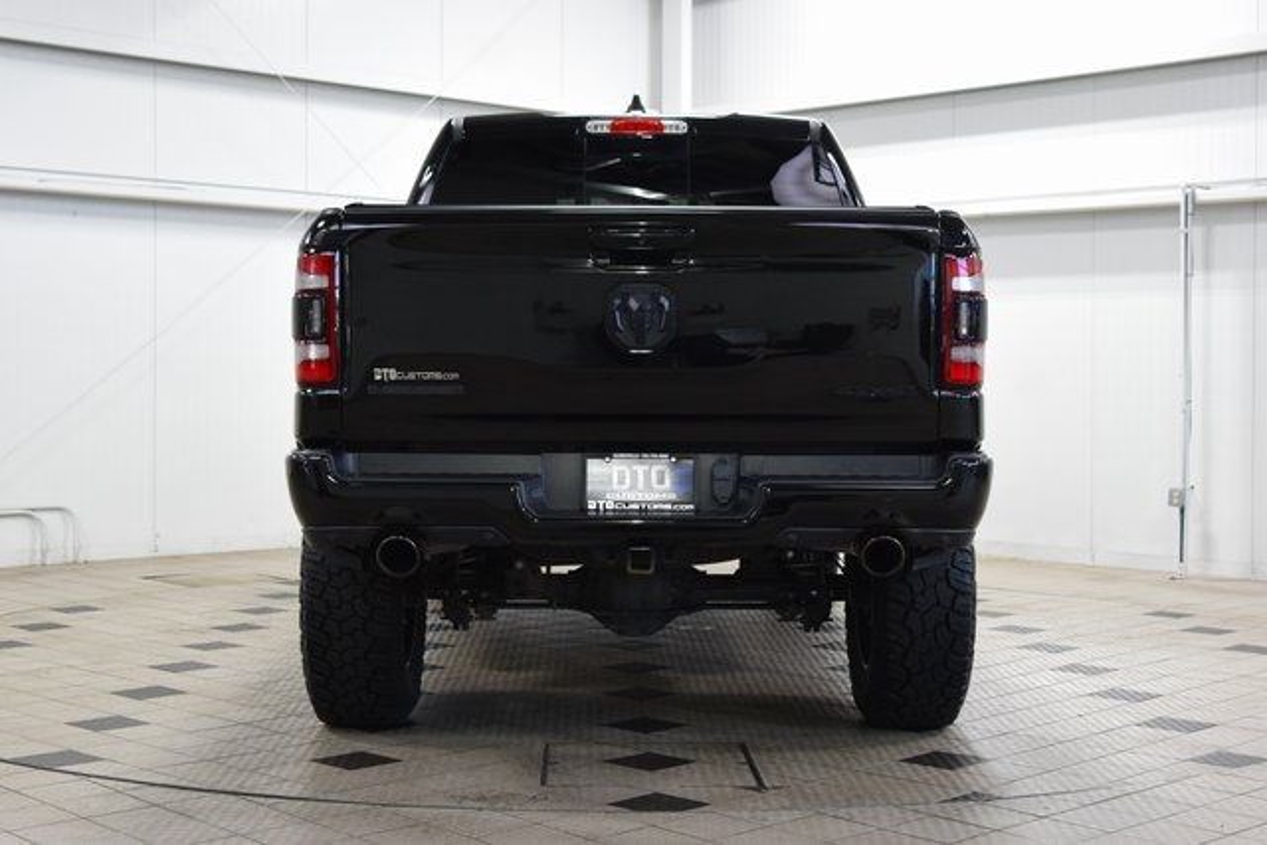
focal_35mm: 54
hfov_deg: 36.9
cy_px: 422
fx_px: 1901
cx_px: 634
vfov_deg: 25.1
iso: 1600
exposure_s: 1/60
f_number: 5
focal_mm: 36
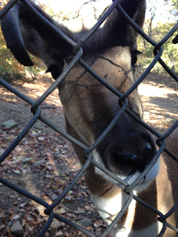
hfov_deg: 40.7
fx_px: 240
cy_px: 118
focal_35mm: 35
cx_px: 89
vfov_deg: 52.6
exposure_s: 1/120
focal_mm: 4.28
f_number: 2.4
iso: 80
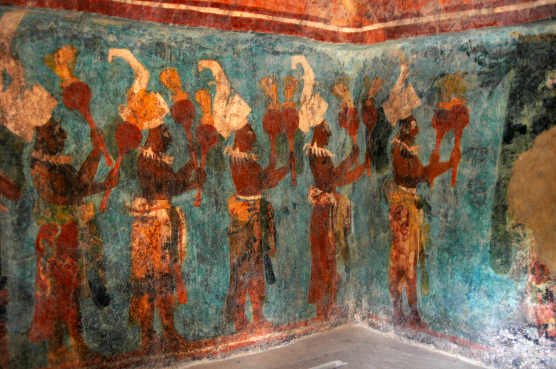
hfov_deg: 46.4
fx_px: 648
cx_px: 278
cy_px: 184
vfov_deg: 31.8
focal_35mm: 42
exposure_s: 1/8
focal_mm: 28
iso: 200
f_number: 3.5
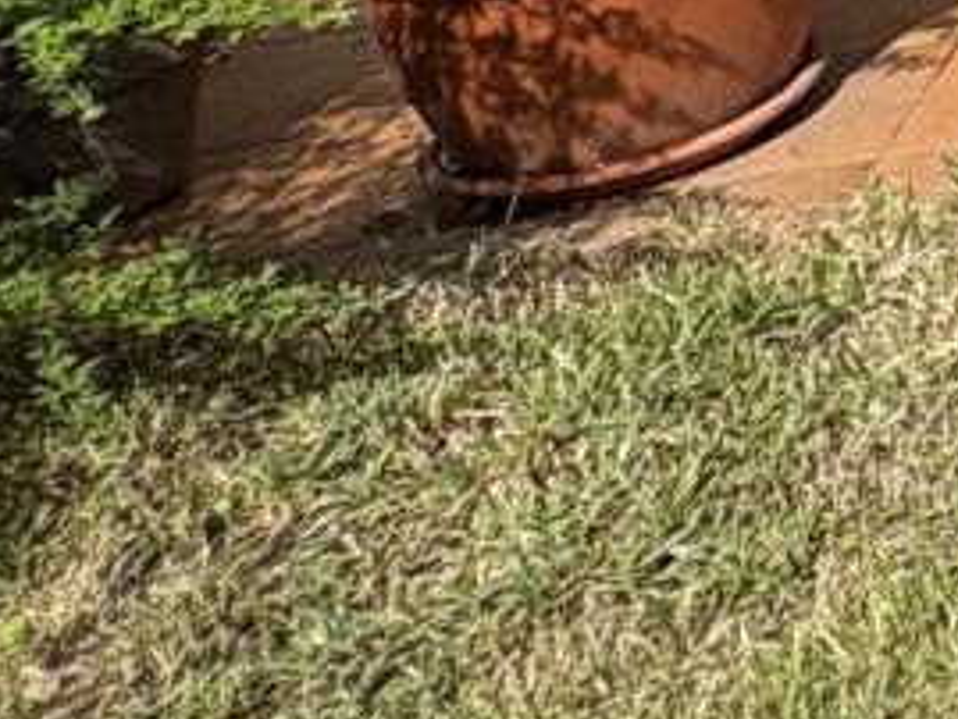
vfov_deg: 11.6
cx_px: 3034
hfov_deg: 10.7
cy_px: -1036
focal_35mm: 104
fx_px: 2879
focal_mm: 2.22
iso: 40
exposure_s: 1/1370
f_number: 2.2
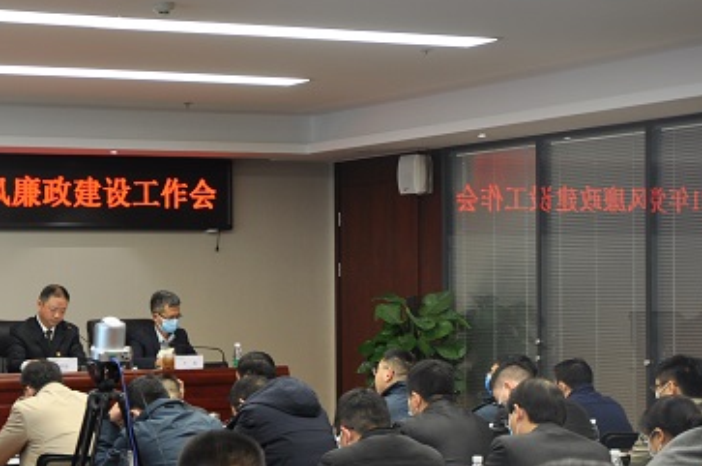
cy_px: 314
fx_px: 1675
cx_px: -48
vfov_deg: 15.8
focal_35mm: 86
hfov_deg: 22.5
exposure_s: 1/30
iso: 220
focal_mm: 26
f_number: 4
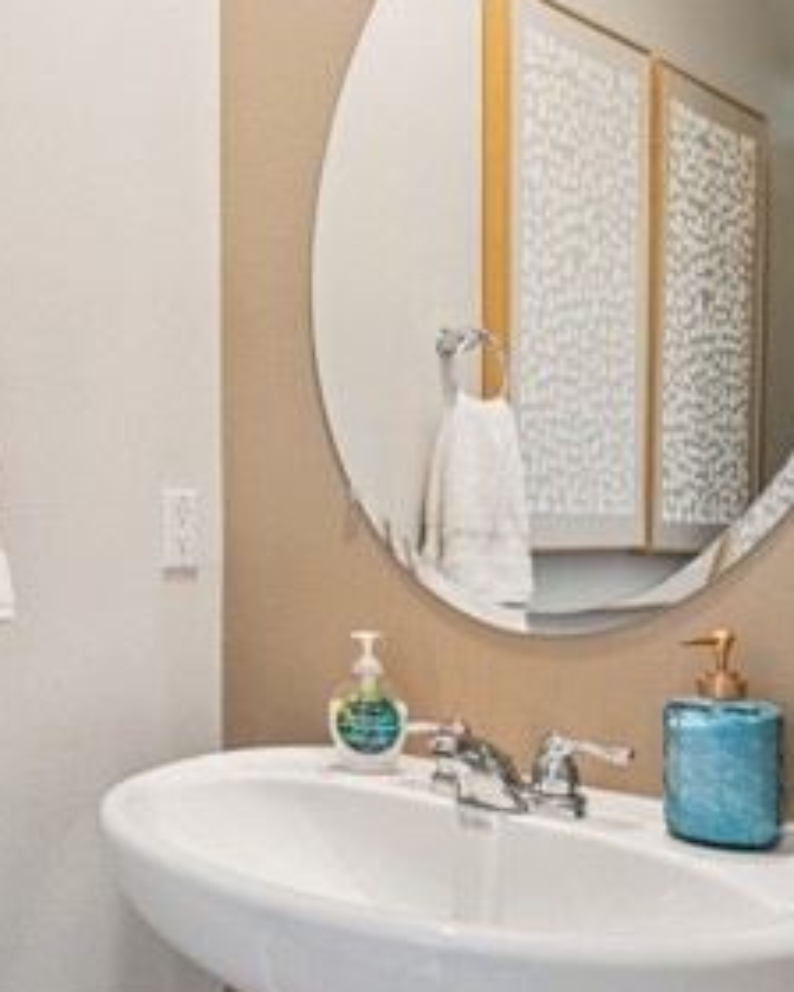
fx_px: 881
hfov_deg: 41.5
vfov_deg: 58.5
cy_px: 574
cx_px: -18
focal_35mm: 30
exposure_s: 1/8
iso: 400
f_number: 8
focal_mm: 14
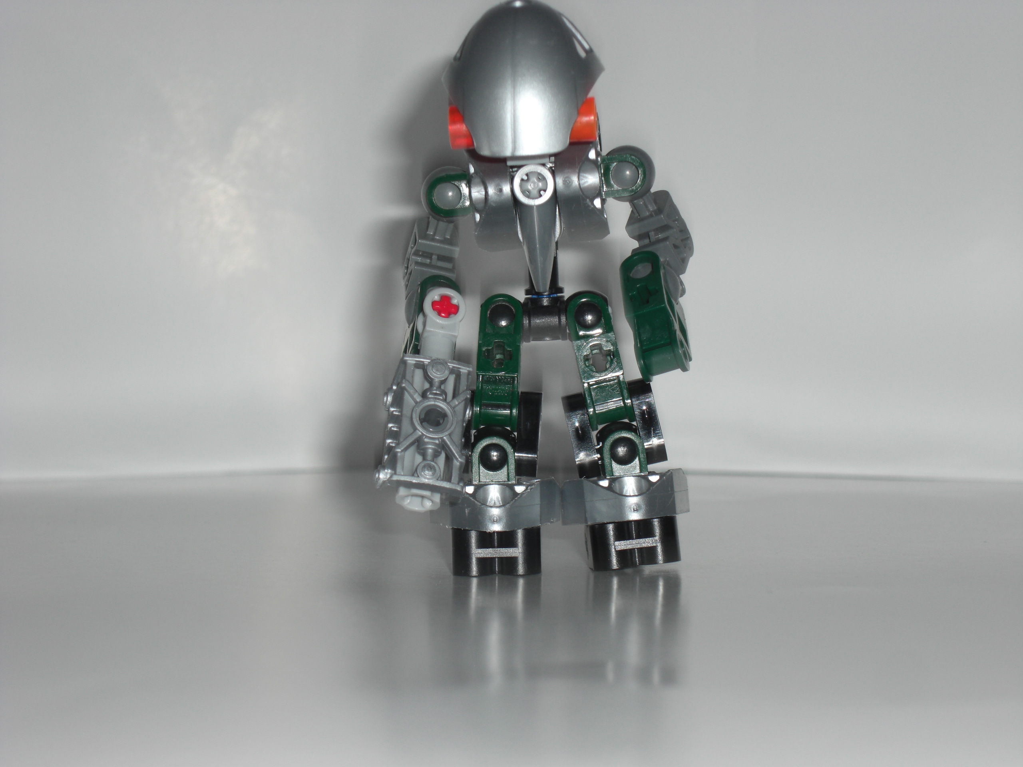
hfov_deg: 24.4
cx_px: 512
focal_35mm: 80
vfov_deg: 18.4
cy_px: 384
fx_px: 2364
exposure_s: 1/60
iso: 80
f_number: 4.4
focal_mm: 16.6
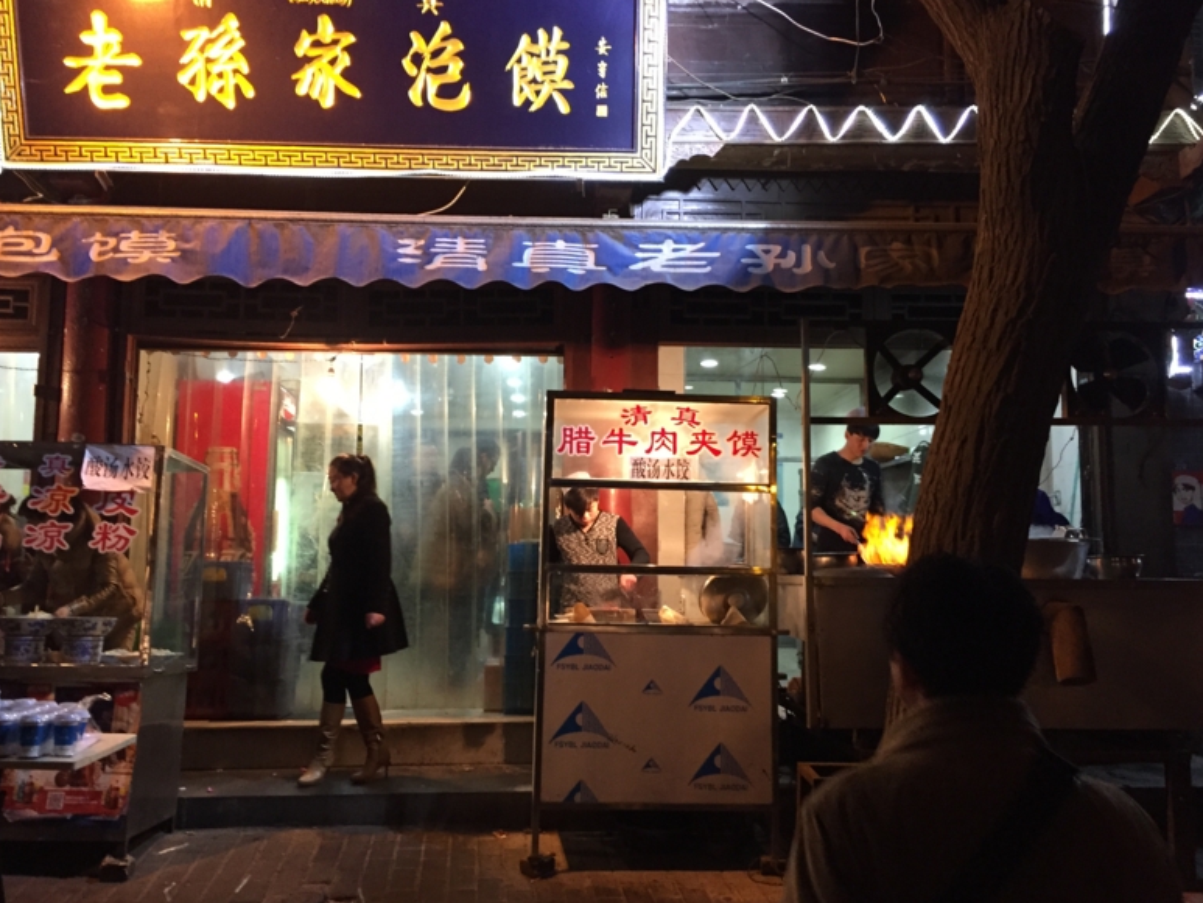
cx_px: 593
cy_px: 452
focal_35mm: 30
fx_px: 1043
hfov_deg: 60.0
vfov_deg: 46.8
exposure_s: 1/30
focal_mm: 4.15
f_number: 2.2
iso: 200
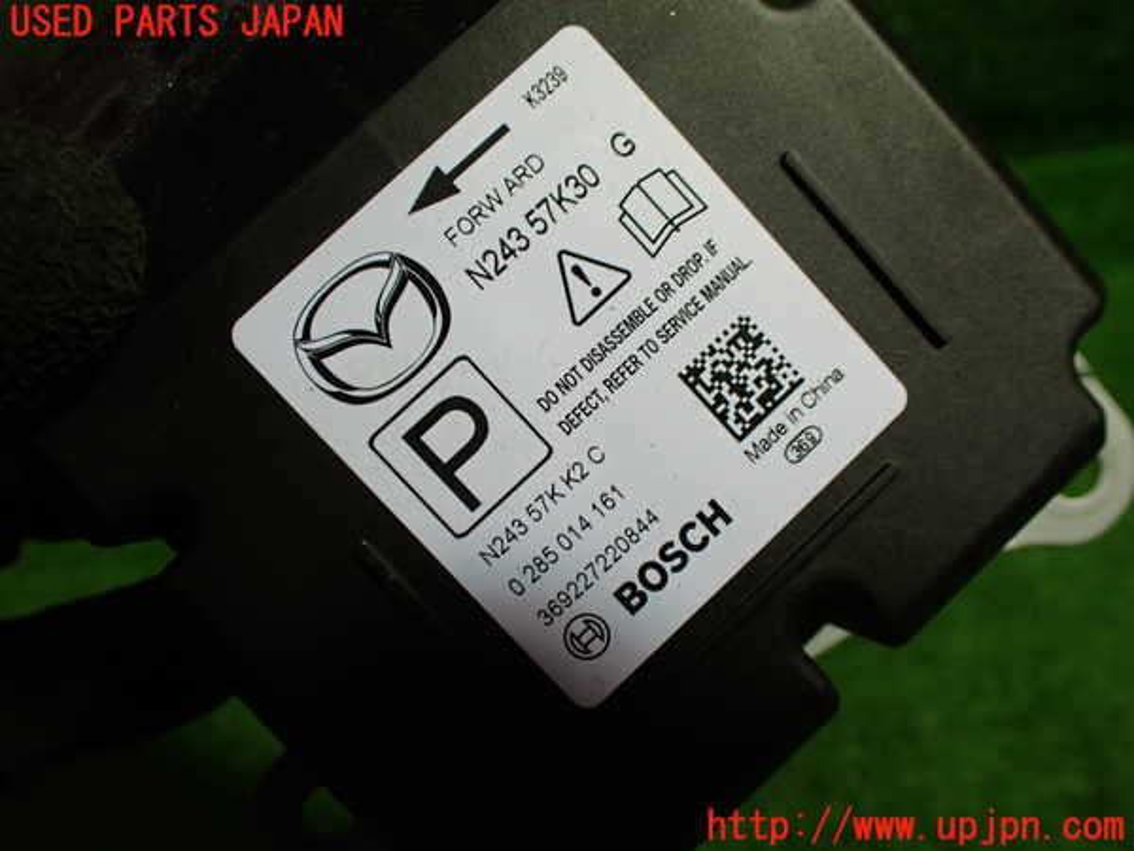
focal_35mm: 30
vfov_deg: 46.8
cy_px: 426
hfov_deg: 60.0
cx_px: 567
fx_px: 983
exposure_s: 1/125
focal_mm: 5.4
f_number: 2.3
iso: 320
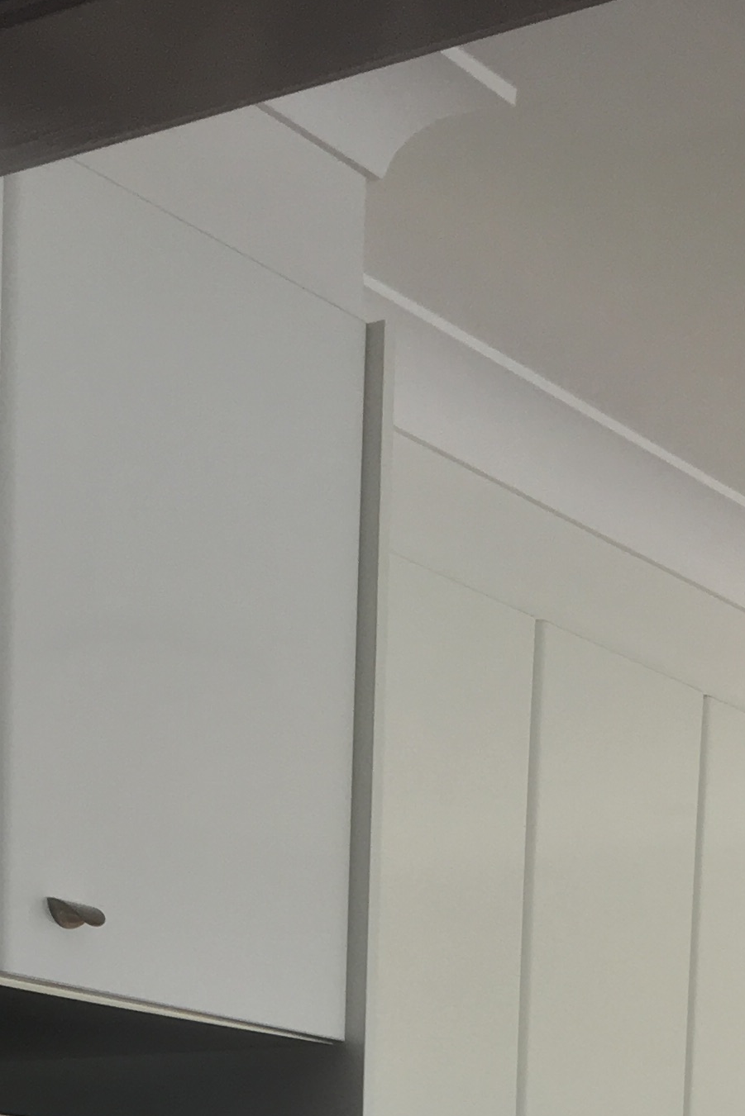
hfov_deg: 15.2
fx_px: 2793
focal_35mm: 90
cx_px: 404
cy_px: 1636
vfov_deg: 19.8
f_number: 2.2
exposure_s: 1/50
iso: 32
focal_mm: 4.15
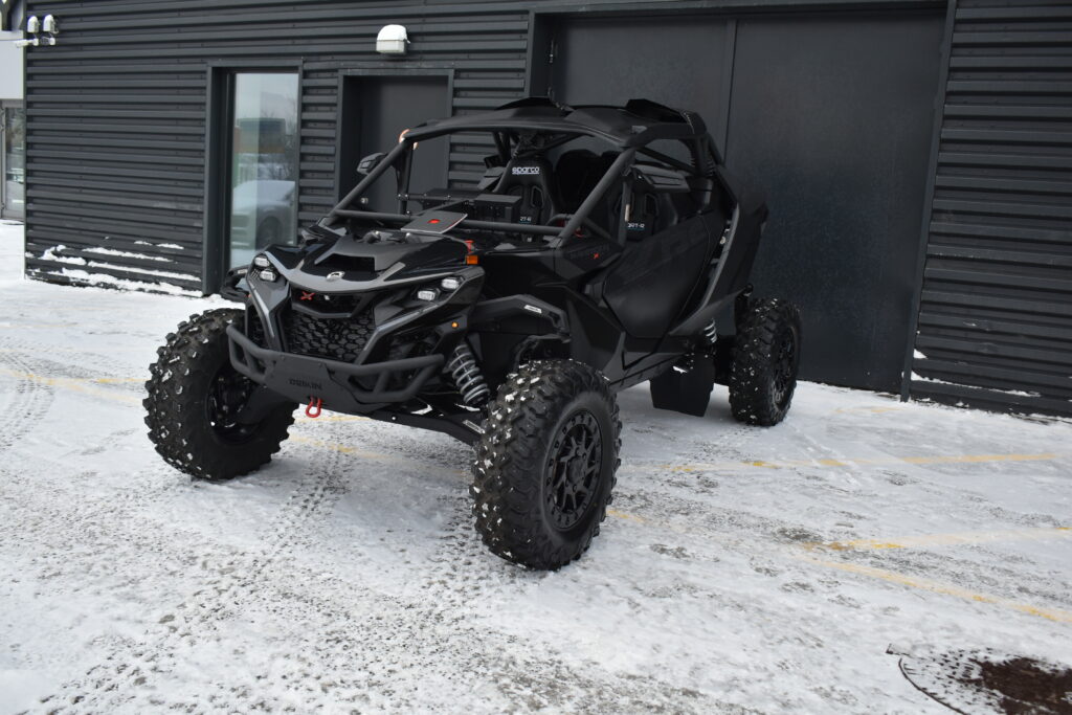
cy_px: 358
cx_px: 536
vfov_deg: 38.4
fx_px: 1027
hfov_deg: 55.1
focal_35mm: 34
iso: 400
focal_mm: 23
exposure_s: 1/250
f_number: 5
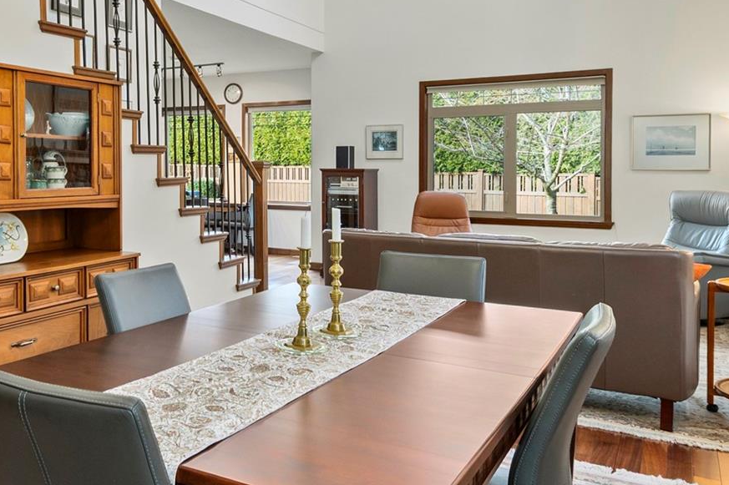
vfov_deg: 39.7
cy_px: 182
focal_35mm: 33
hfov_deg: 55.3
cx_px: 211
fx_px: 668
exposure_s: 1/8
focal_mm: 12
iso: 320
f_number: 8
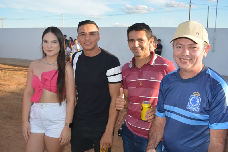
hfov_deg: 53.1
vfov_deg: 36.8
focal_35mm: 36
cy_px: 76
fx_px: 228
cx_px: 114
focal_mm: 24
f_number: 6.3
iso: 100
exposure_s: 1/200
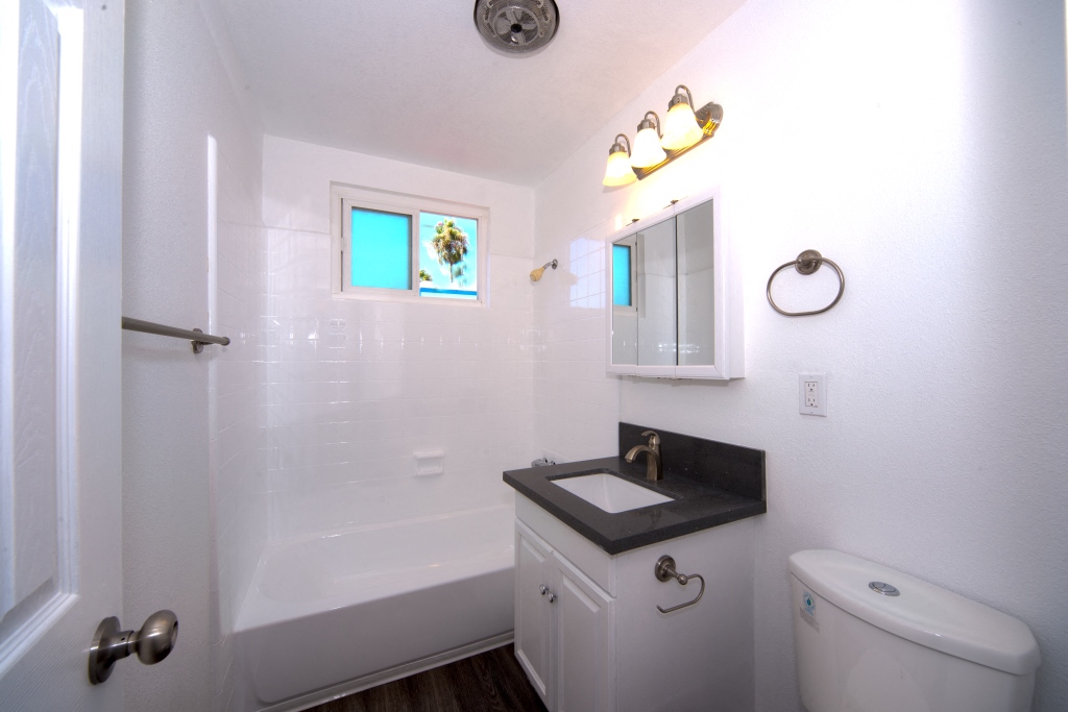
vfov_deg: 81.2
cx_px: 534
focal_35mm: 14
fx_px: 415
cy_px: 356
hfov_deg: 104.2
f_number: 13
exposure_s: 1/40
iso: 100
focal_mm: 14
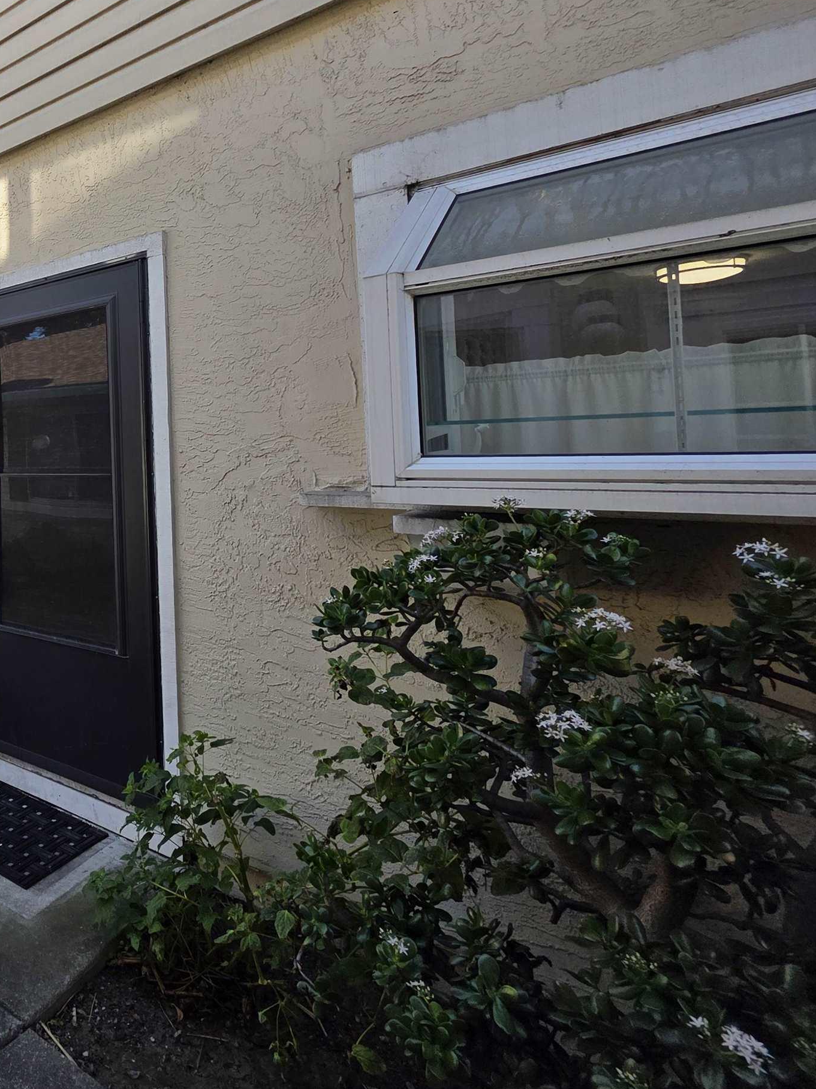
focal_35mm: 22
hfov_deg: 45.1
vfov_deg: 75.3
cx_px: -94
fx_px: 692
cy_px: 424
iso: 40
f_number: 1.9
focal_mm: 2.2
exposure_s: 1/548
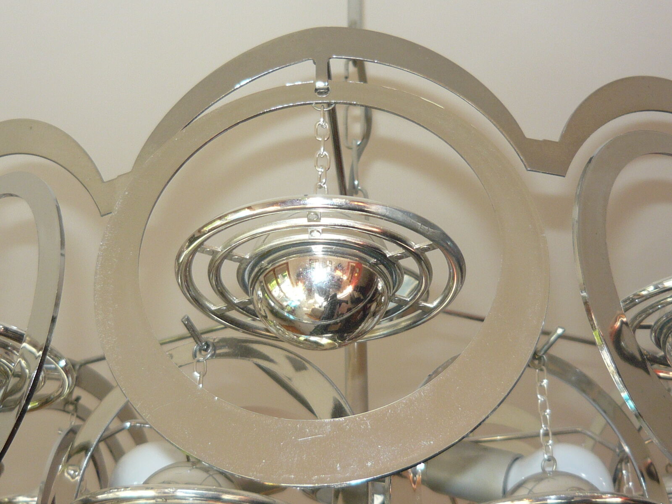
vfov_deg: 27.5
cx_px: 336
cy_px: 252
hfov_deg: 36.2
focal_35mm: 53
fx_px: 1029
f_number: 2.8
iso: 100
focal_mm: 5.5
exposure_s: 1/80
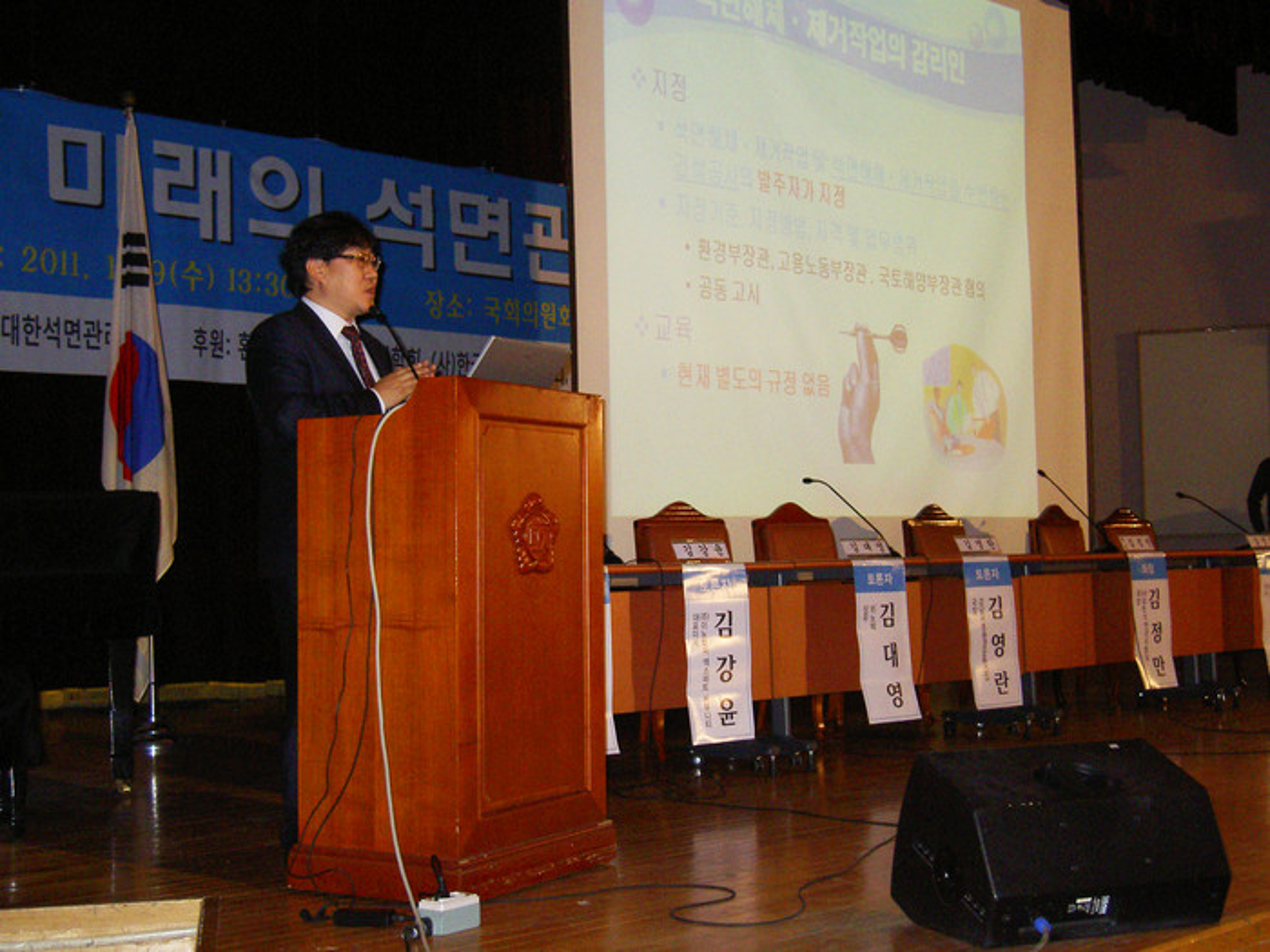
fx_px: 1724
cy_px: 476
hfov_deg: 40.4
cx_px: 635
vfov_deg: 30.9
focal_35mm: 47
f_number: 3.4
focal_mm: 7.7
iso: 200
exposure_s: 1/60
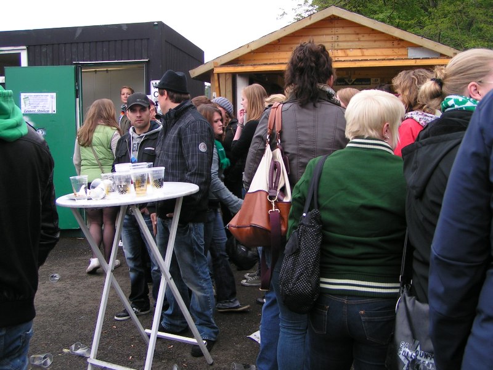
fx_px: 541
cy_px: 185
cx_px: 246
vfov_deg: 37.7
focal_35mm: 38
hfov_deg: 49.0
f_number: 3.5
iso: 50
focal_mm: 5.8
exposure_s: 1/60
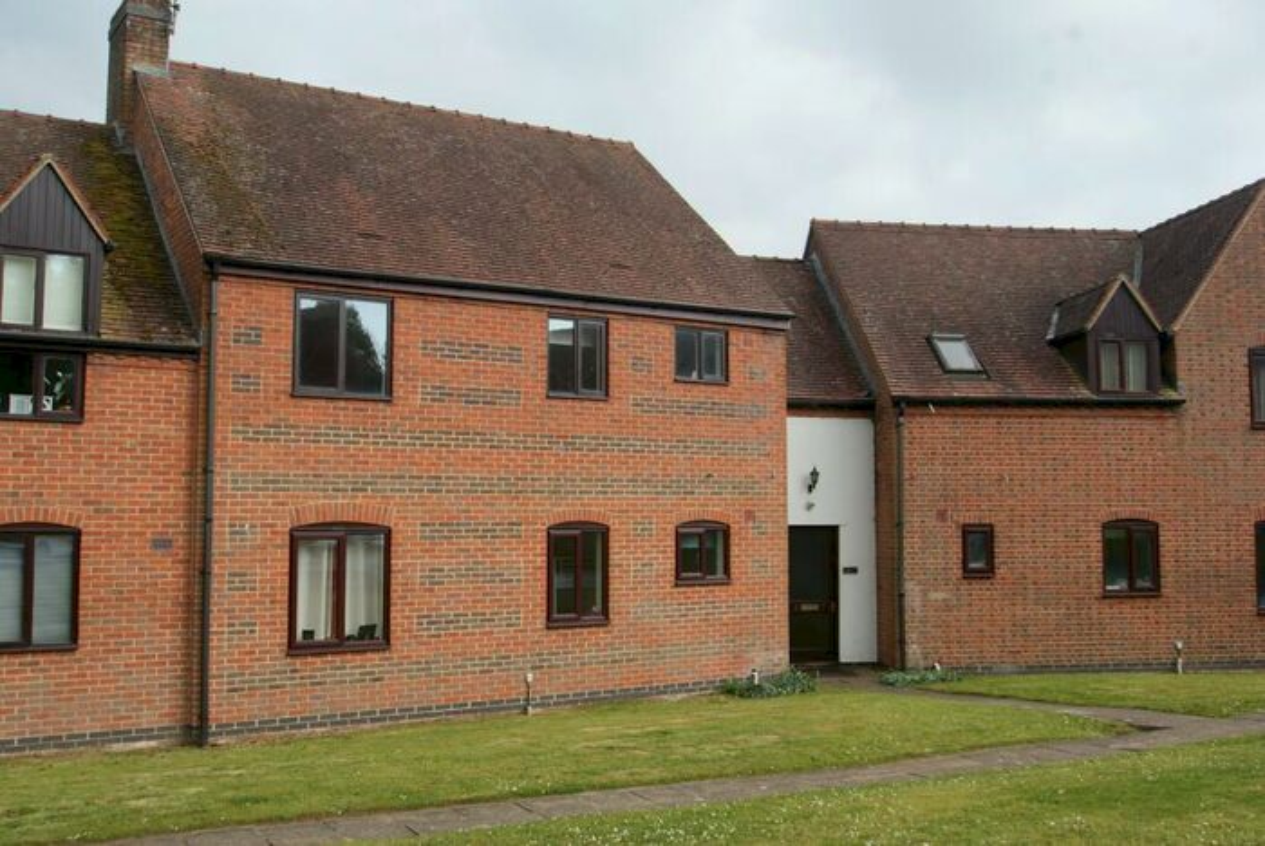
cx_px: 632
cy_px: 423
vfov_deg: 36.9
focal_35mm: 36
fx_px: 1266
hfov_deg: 53.1
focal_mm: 24
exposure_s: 1/80
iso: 100
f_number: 10
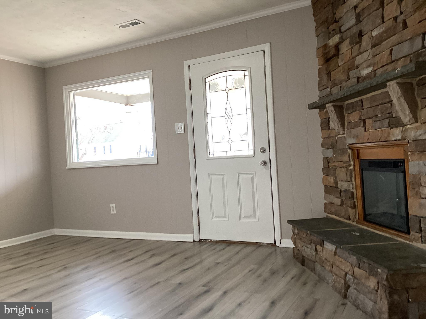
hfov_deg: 58.4
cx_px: 213
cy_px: 160
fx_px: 381
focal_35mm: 31
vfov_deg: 45.4
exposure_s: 1/50
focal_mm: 3.3
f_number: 2.4
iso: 80
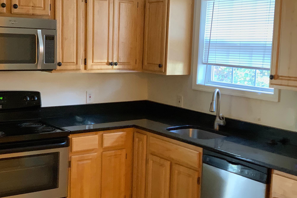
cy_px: 107
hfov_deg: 36.2
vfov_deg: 24.6
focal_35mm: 55
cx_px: 147
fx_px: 454
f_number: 2.4
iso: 500
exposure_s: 1/30
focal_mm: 6
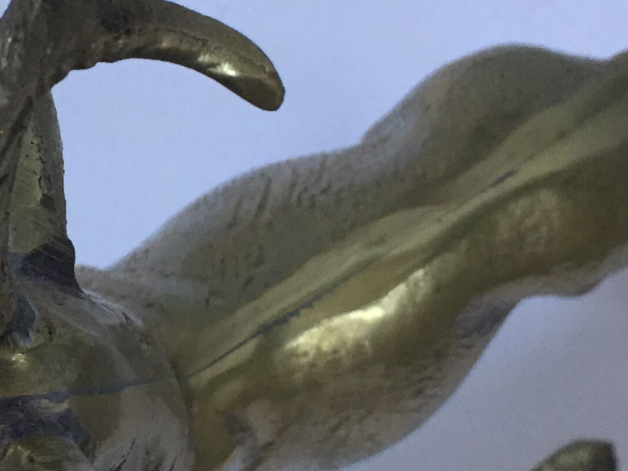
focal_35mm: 88
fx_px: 1596
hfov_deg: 22.0
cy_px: 184
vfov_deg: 16.8
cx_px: 147
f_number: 2.2
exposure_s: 1/33
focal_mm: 4.15
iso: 160
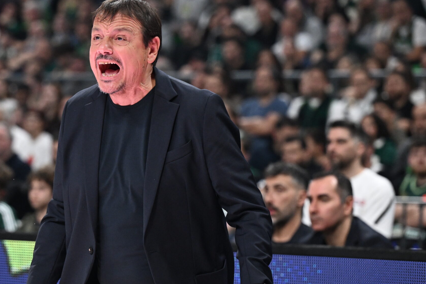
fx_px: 2426
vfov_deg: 6.7
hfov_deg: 10.0
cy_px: 143
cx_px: 126
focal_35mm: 205
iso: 4000
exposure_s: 1/800
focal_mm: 135
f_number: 3.5
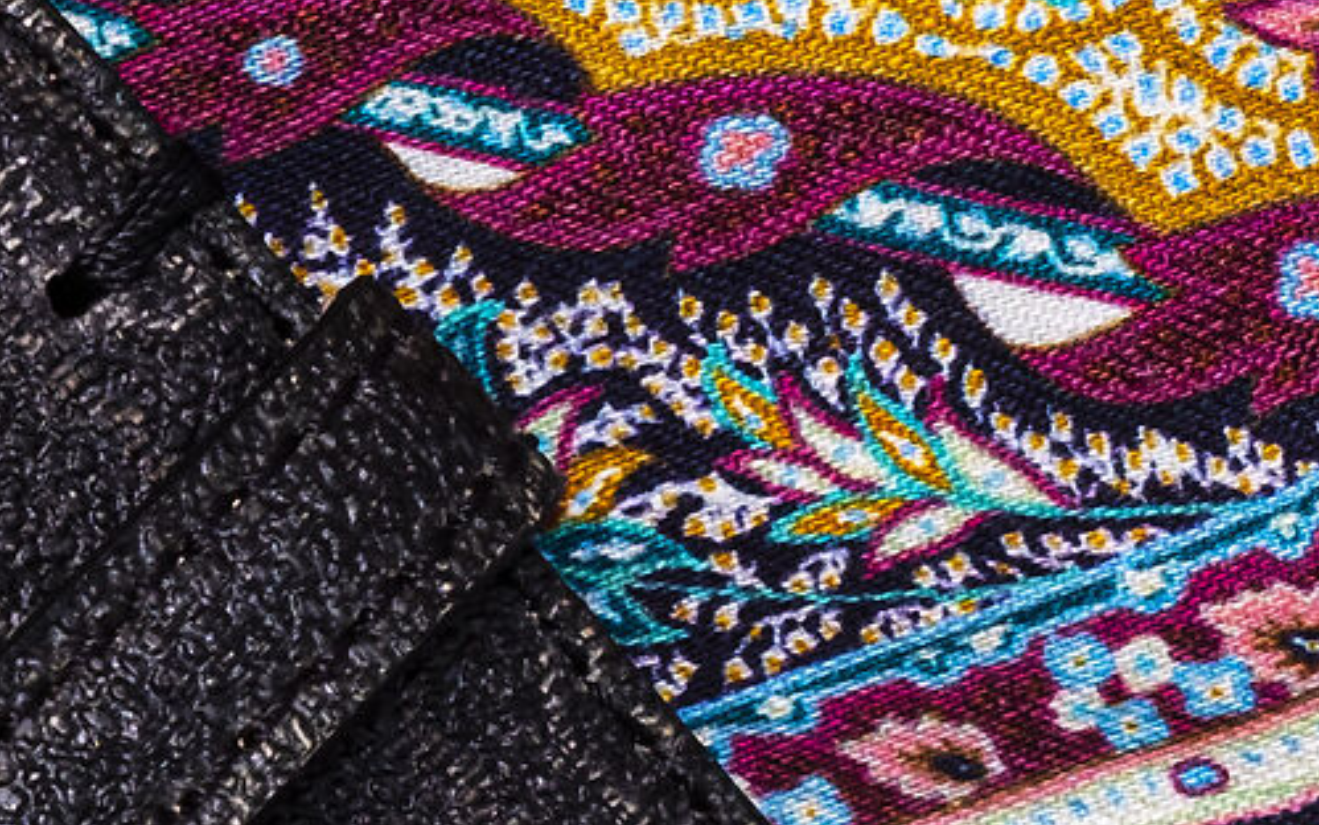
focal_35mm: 314
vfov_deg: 4.2
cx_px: 370
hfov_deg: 6.7
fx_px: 11289
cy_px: -402
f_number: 13
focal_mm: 42.5
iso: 100
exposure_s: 1/180
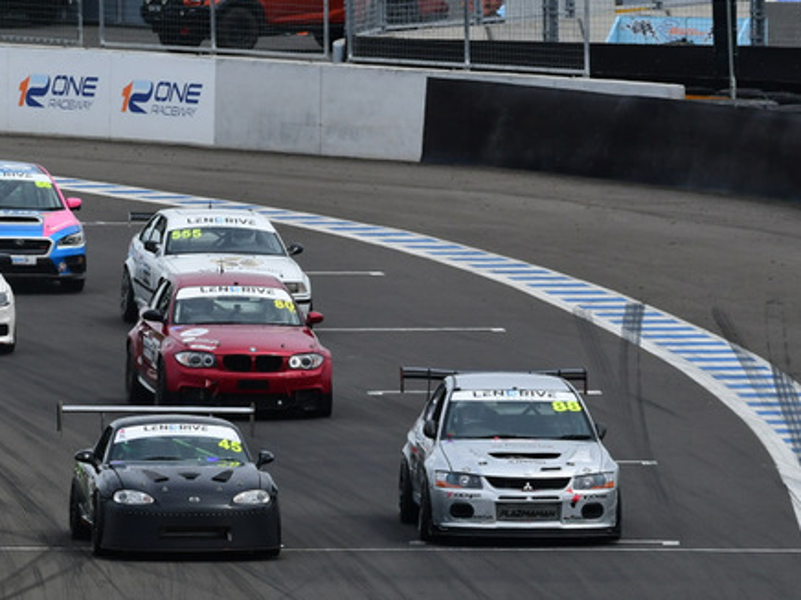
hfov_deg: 2.8
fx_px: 16545
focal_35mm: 715
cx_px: 193
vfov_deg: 2.1
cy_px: 420
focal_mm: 270
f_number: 11
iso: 400
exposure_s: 1/640
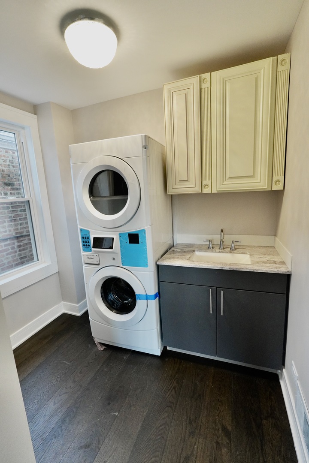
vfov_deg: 95.0
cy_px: 232
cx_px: 154
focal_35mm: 16
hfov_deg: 72.1
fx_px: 212
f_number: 4
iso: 1250
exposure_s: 1/160
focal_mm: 11
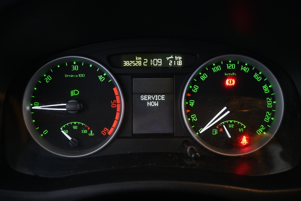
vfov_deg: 42.6
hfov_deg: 60.7
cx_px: 150
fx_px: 257
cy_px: 100
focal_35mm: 31
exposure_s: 1/13
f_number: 3.8
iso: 1600
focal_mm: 20.5
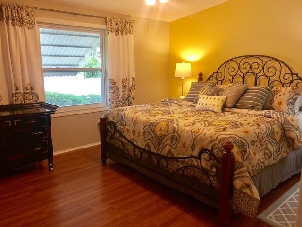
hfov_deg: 61.7
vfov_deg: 48.2
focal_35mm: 29
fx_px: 253
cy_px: 114
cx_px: 151
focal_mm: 4.15
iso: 32
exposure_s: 1/15
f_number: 2.2
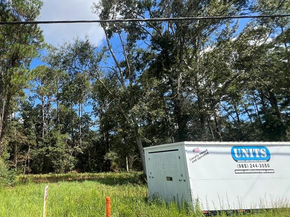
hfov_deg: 70.9
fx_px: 176
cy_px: 126
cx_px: 57
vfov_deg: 63.0
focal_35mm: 21
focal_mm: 1.57
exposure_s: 1/592
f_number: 1.8
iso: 32
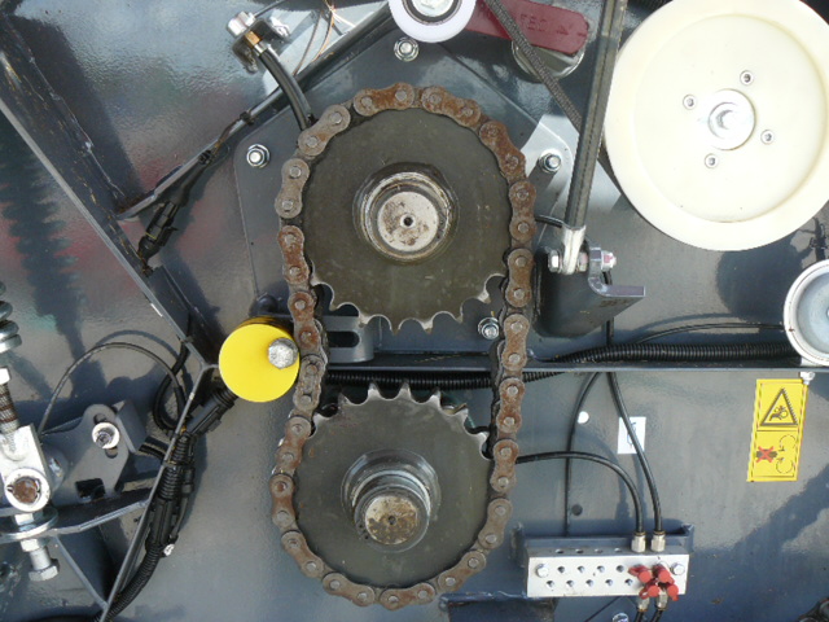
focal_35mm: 36
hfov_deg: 51.4
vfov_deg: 39.7
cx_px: 414
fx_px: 862
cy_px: 311
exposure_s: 1/100
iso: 100
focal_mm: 6
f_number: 3.6
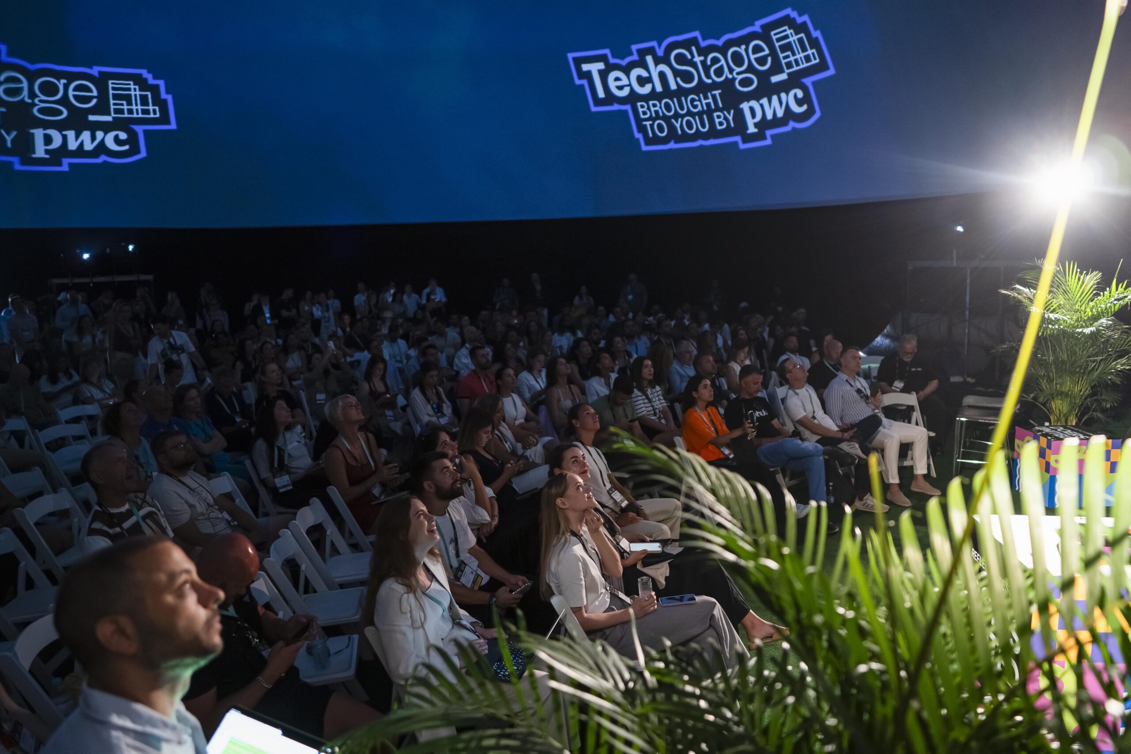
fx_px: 754
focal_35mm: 24
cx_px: 566
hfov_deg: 73.7
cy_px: 377
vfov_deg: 53.1
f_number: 1.8
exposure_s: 1/160
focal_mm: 24
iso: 1600
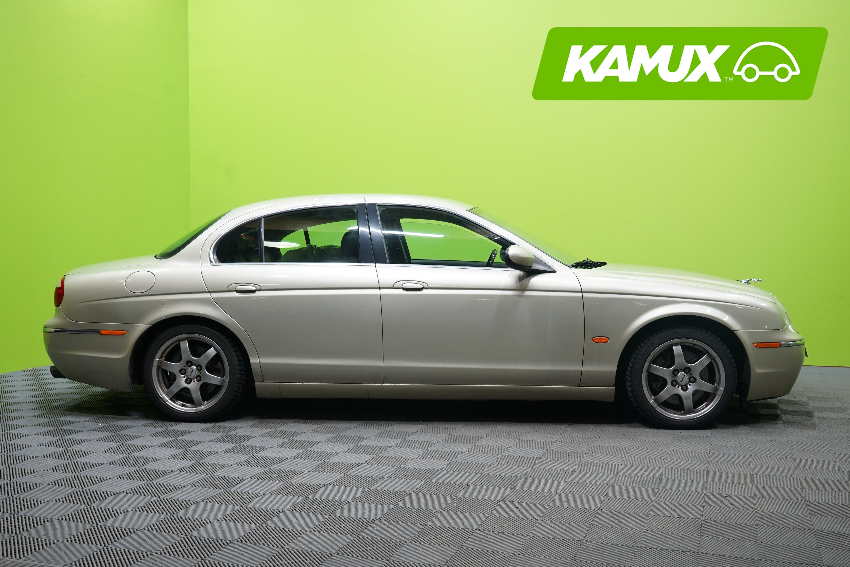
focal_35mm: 37
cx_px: 425
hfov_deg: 51.9
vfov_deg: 35.9
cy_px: 284
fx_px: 874
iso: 800
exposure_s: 1/25
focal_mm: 37
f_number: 5
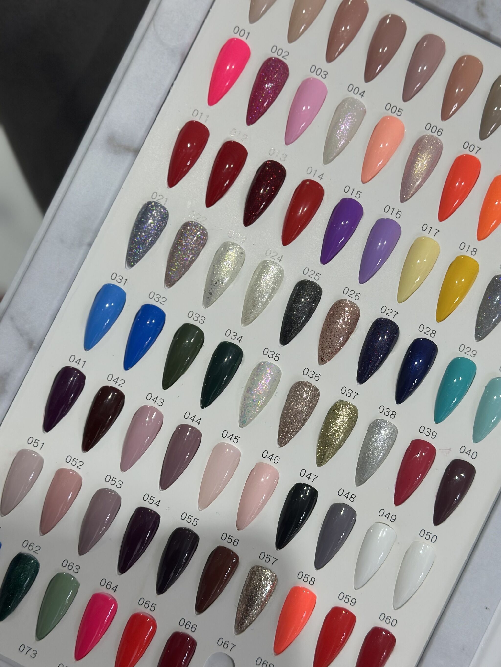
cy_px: 334
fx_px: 926
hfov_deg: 30.3
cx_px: 250
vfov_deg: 39.7
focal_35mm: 48
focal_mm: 6.86
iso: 64
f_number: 1.78
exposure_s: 1/100
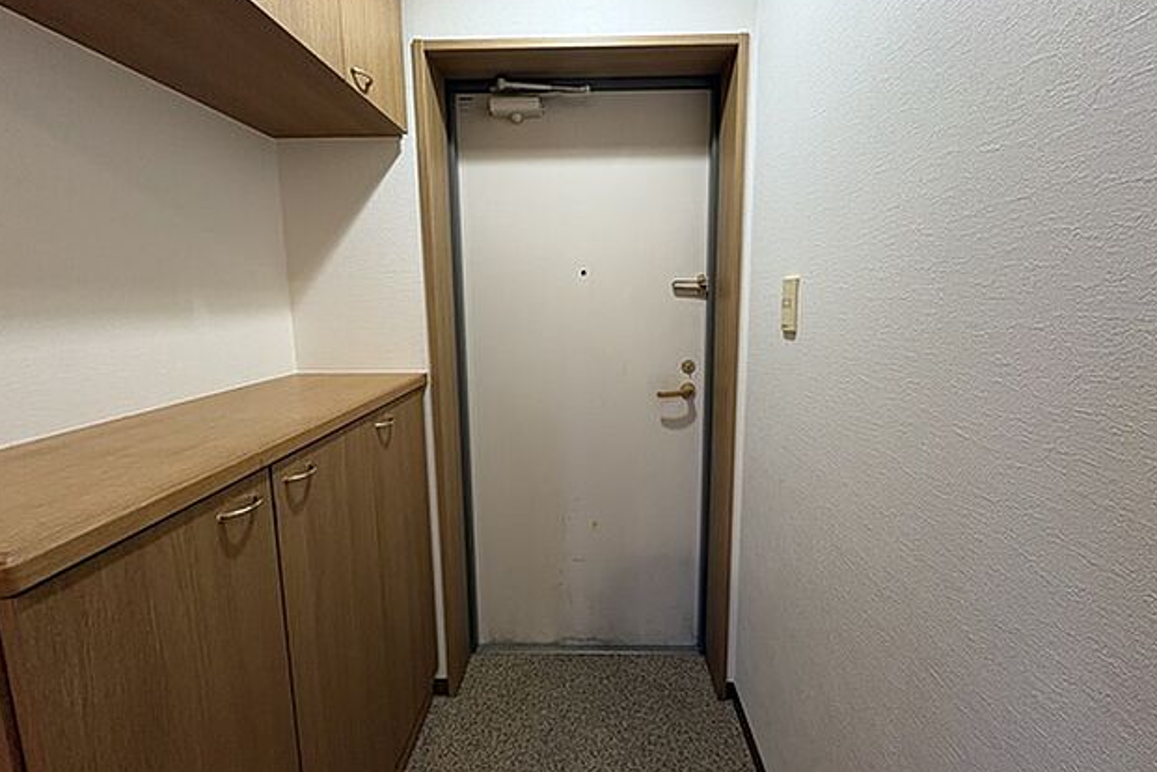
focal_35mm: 15
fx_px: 482
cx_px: 587
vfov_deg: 77.2
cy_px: 362
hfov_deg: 100.4
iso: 250
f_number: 2.2
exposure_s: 1/60
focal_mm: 2.22
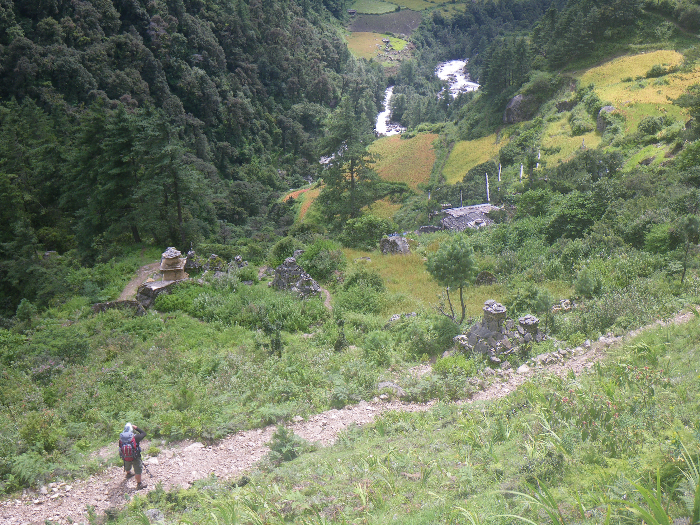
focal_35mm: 42
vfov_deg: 34.3
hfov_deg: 44.8
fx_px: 849
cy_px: 262
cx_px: 350
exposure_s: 1/100
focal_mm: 7.5
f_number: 4.2
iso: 50
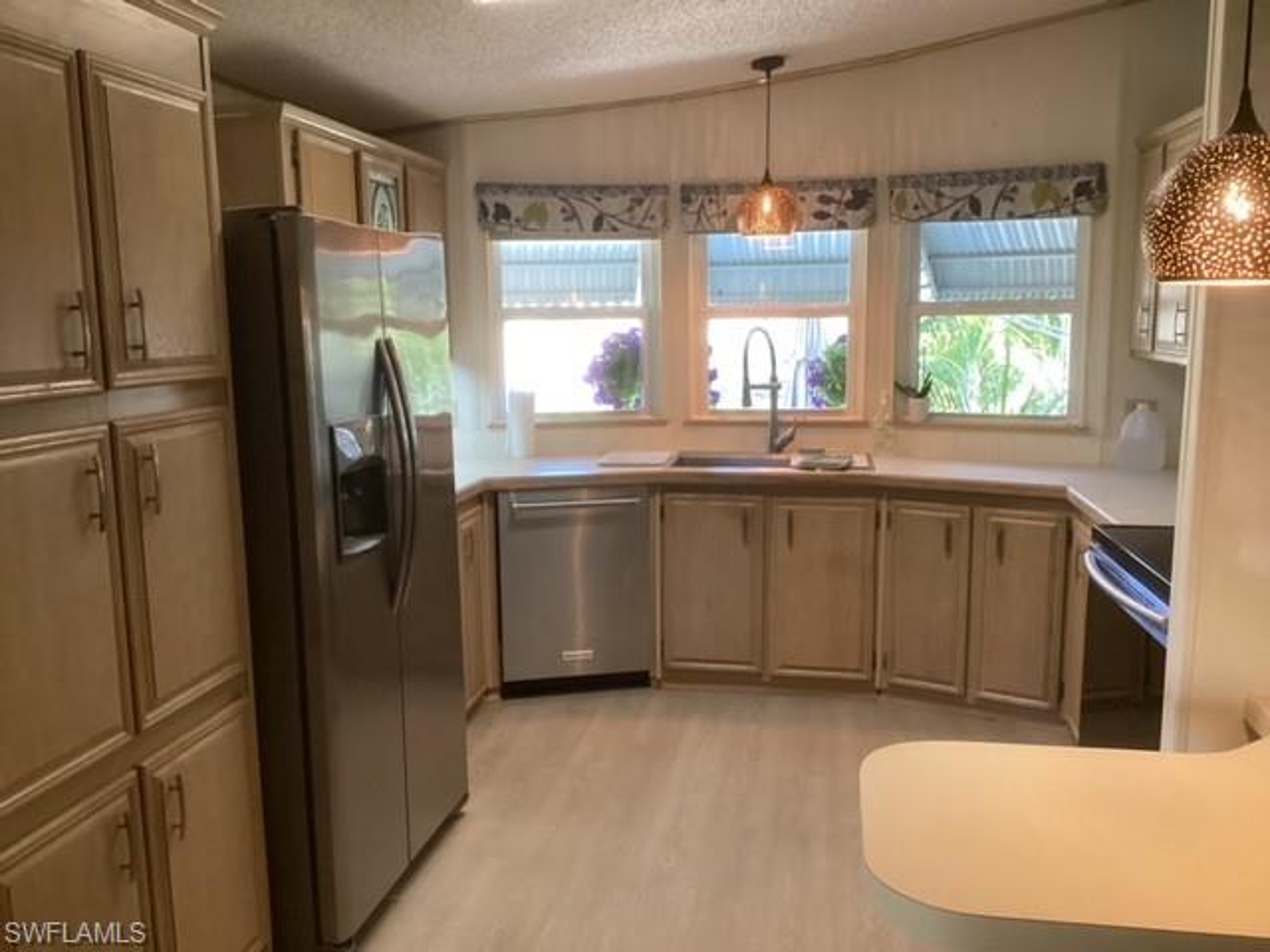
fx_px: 1137
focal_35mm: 31
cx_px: 635
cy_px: 476
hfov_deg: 58.4
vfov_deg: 45.4
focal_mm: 3.3
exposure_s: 1/60
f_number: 2.4
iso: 320
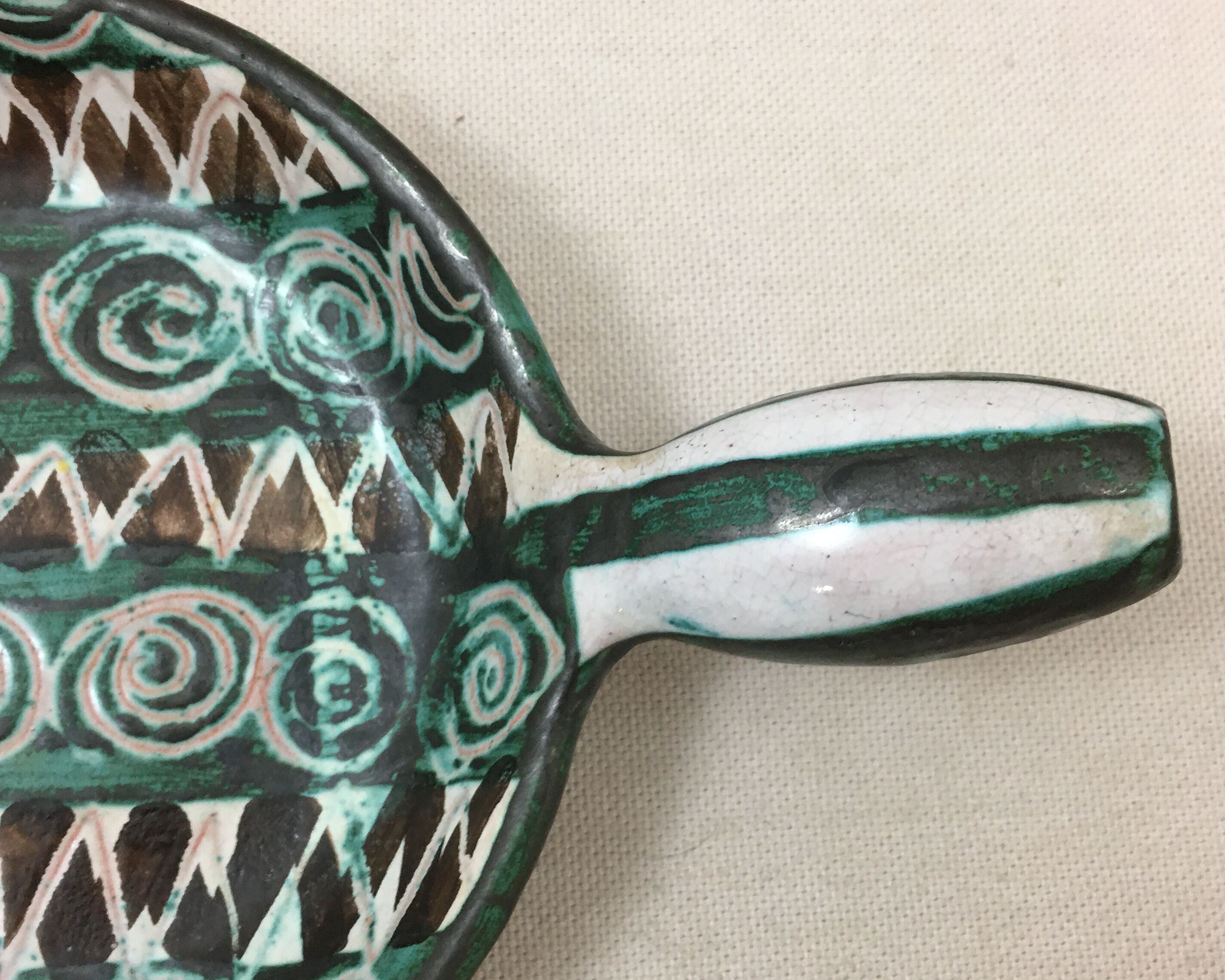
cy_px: 567
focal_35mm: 40
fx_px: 1450
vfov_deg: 37.3
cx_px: 608
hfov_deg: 45.8
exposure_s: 1/33
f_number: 2.2
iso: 50
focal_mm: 4.15
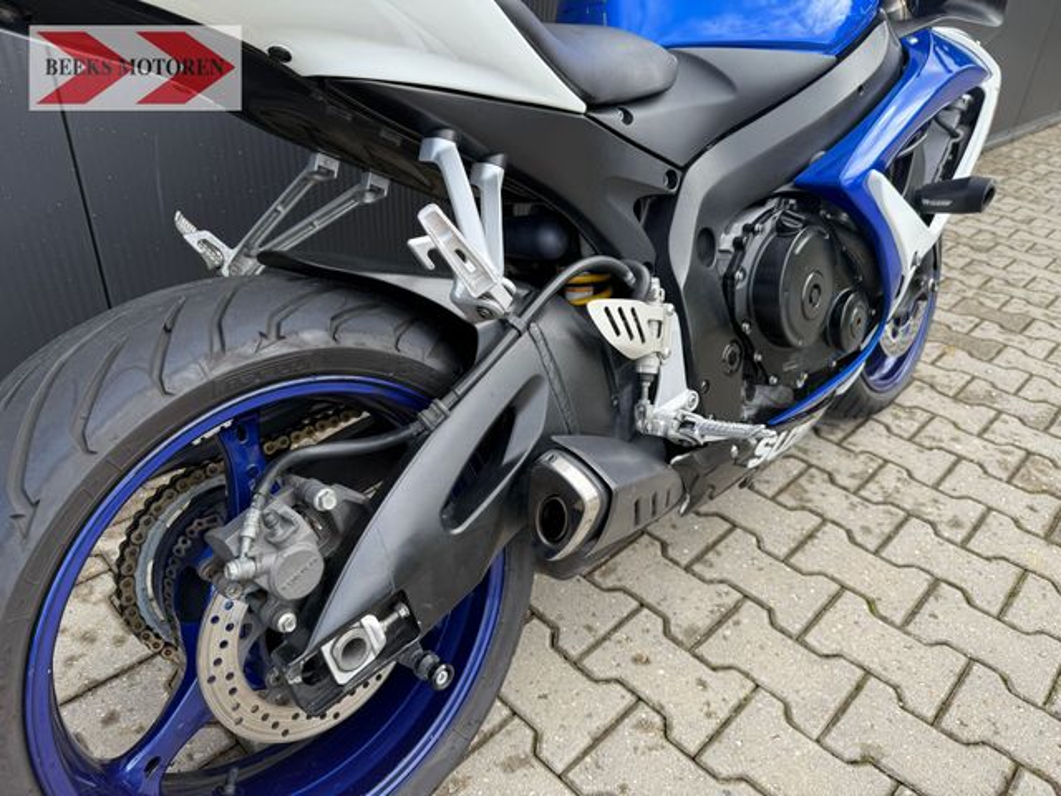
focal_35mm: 24
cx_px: 530
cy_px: 398
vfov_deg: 56.8
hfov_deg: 71.6
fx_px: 736
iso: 80
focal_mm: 6.76
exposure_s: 1/805
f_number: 1.78
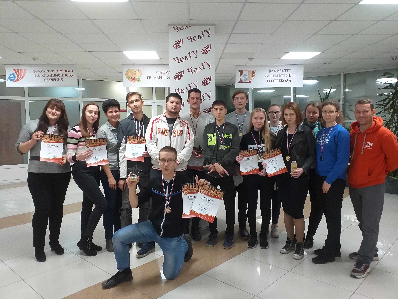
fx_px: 310
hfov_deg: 65.3
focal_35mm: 27
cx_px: 199
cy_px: 150
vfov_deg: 51.4
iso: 160
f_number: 1.9
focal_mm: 3.6
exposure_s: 1/50
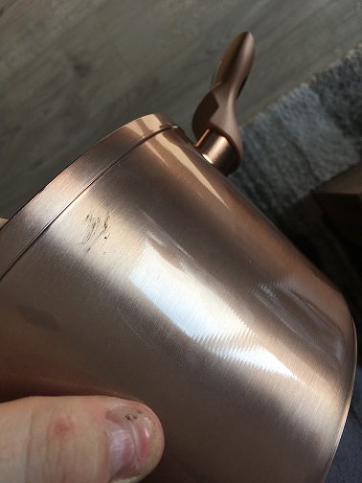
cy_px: 242
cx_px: 181
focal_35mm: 29
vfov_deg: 61.7
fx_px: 404
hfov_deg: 48.2
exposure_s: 1/164
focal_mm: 4.15
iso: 25
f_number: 2.2
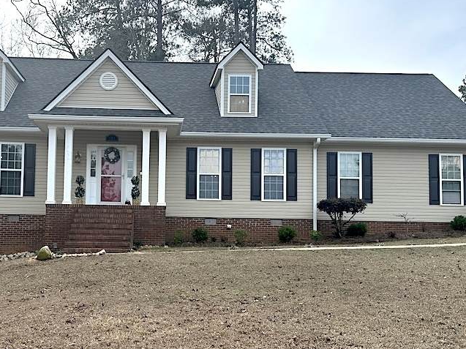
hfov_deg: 48.4
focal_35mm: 38
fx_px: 511
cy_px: 203
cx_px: 168
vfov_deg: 37.6
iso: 80
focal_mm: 6.86
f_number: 1.78
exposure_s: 1/2203
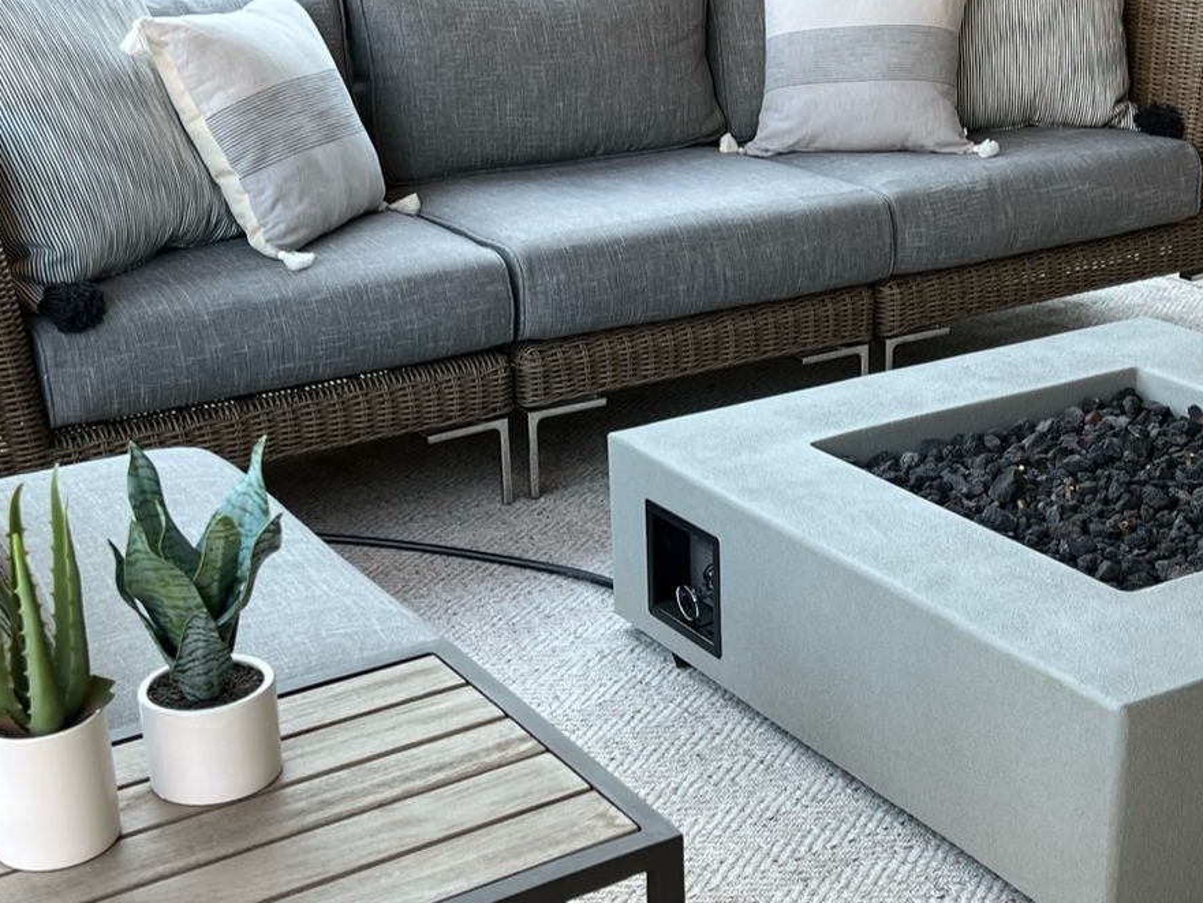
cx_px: 660
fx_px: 2051
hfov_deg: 32.7
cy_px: 441
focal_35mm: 59
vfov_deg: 24.8
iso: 40
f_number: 1.5
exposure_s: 1/120
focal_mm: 5.7
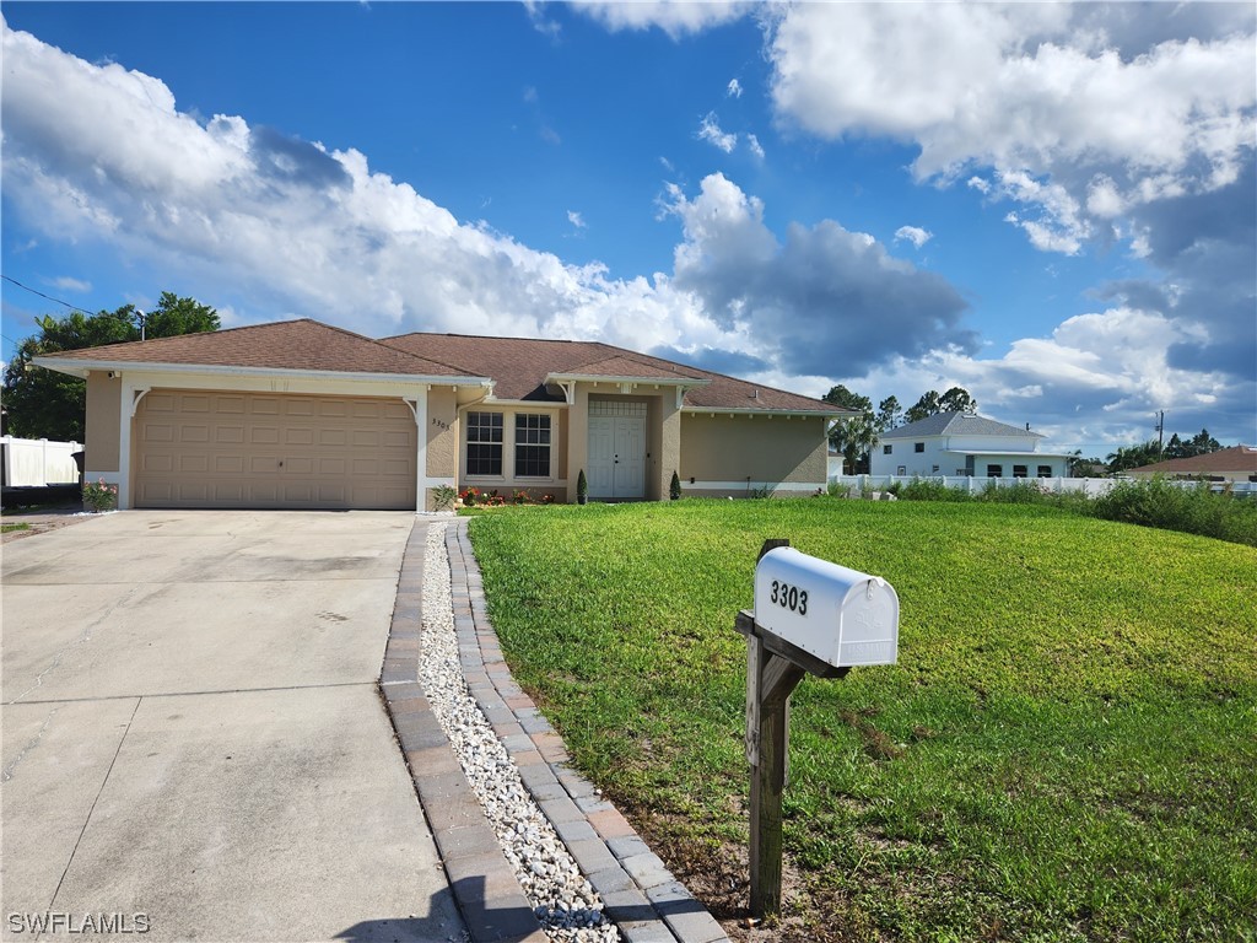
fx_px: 835
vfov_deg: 58.9
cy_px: 472
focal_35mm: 23
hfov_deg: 73.9
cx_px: 628
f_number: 1.8
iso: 20
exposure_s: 1/2417
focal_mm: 5.4
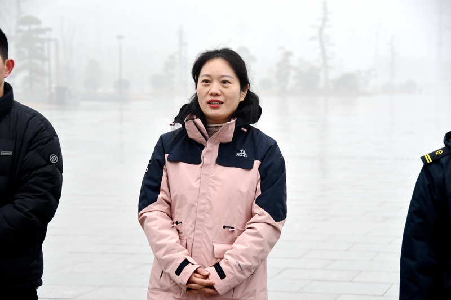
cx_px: 226
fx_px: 1403
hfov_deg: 18.3
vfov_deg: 12.2
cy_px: 150
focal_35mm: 112
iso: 500
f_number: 5
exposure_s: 1/250
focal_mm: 75
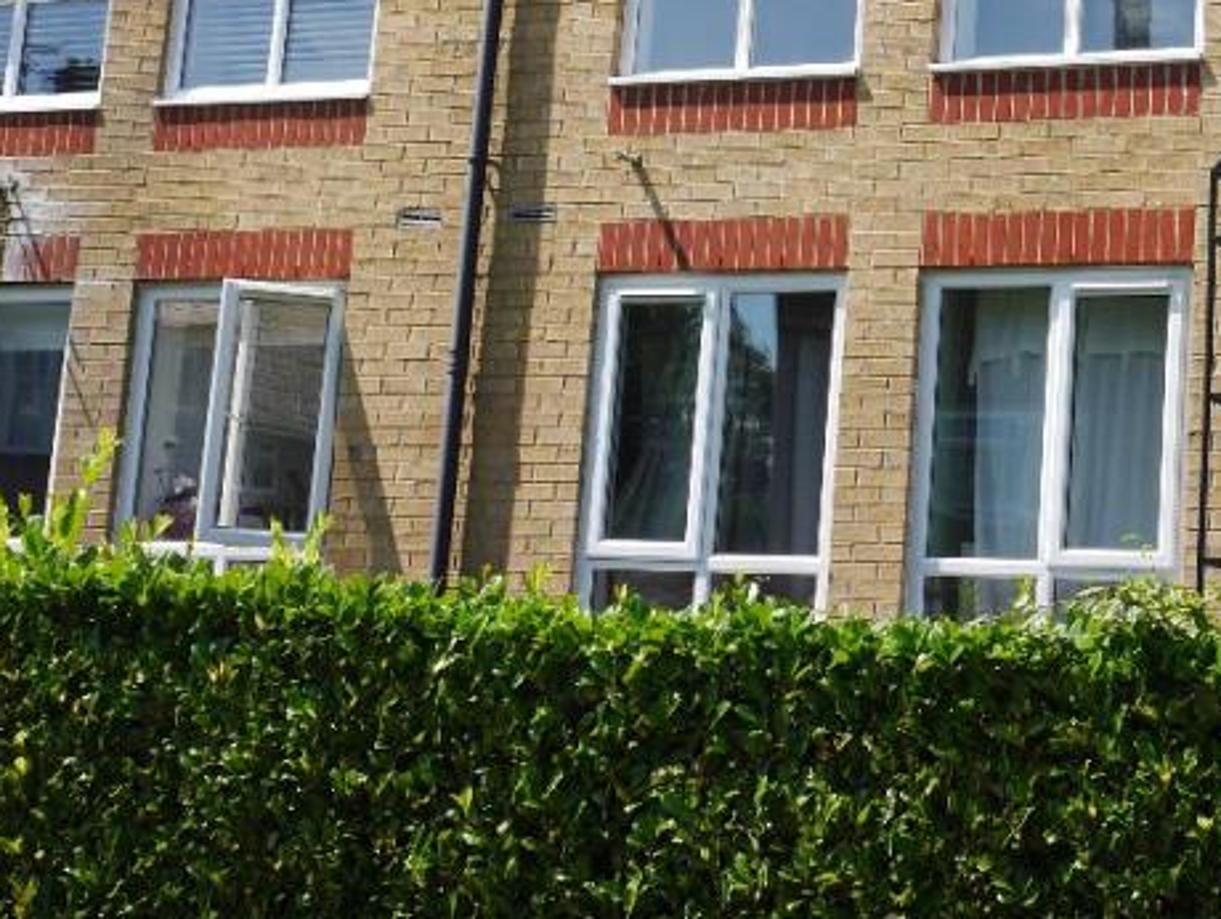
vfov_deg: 16.3
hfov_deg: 21.5
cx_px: 1088
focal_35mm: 89
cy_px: 33
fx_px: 3143
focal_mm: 20
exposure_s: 1/250
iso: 160
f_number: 8
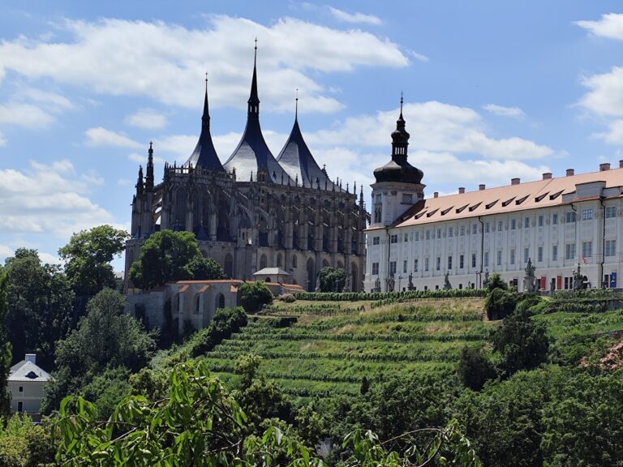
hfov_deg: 21.1
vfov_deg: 15.9
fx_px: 1674
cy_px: 234
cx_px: 312
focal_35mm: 93
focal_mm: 6.19
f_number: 1.65
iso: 50
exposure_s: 1/1882
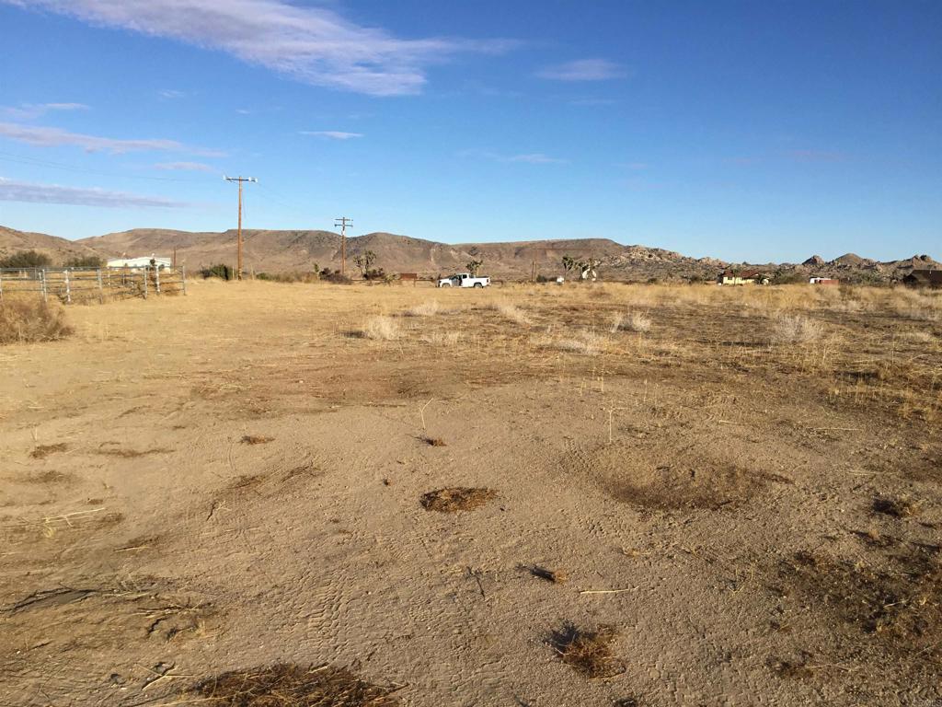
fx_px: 844
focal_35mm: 31
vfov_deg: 45.4
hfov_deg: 58.4
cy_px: 354
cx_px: 471
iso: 25
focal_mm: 3.3
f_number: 2.4
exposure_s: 1/2092
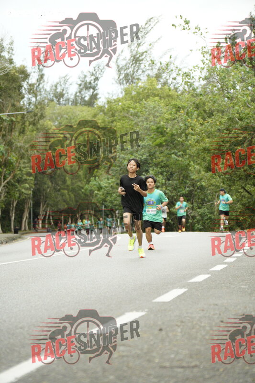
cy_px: 192
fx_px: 1116
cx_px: 128
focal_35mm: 105
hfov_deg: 13.0
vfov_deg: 19.5
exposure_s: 1/1000
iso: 4000
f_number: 2.8
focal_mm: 70
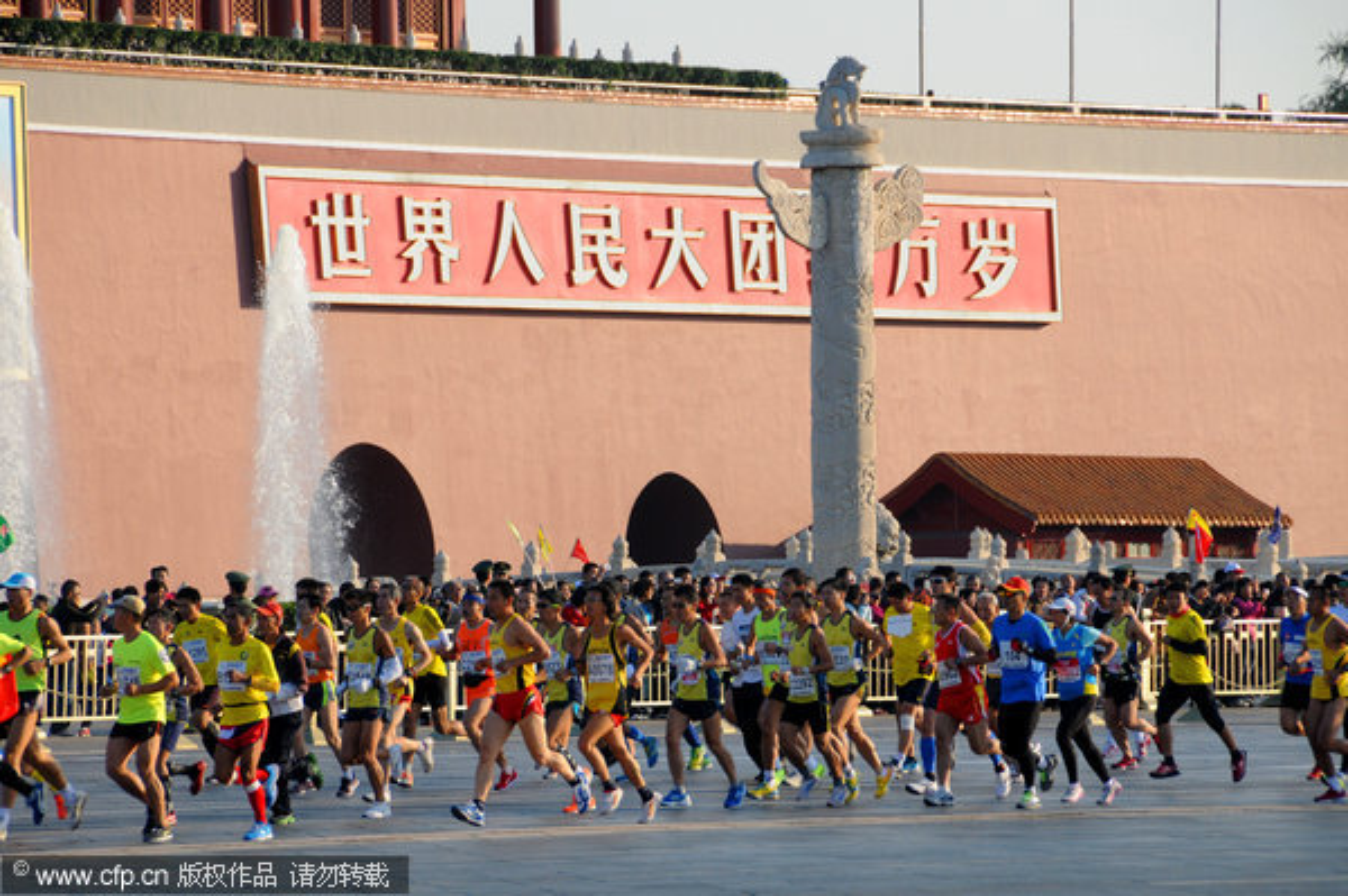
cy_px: 448
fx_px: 11224
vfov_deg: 4.6
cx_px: 674
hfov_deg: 6.9
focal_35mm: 300
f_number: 8
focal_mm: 200
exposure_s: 1/500
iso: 400
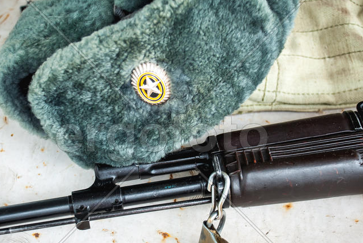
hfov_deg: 25.0
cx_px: 165
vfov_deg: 16.9
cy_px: 138
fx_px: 818
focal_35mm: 81
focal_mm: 40
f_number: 4.5
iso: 100
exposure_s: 1/20
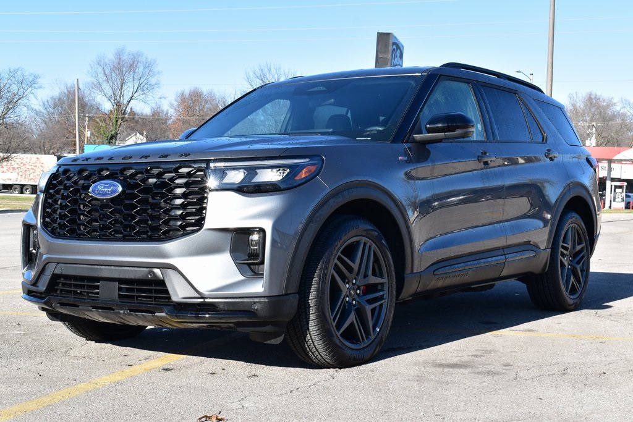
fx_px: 950
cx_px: 316
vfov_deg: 25.1
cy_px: 211
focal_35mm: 54
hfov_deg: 36.9
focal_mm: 36
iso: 400
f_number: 10
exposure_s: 1/250
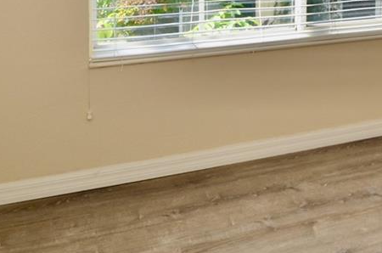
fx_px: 678
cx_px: 484
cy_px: -43
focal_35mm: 64
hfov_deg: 27.0
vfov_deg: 20.0
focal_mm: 12
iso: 160
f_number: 5.6
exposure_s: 1/125
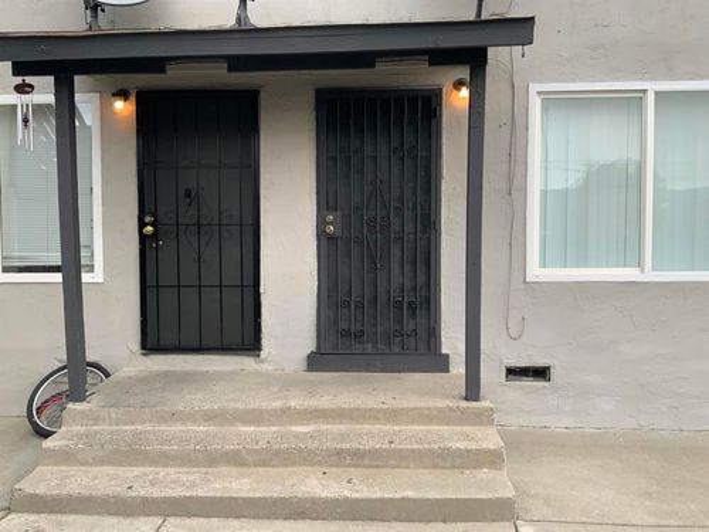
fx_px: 594
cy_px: 266
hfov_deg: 61.7
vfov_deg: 48.2
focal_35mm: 29
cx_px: 354
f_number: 1.8
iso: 16
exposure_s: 1/204
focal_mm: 3
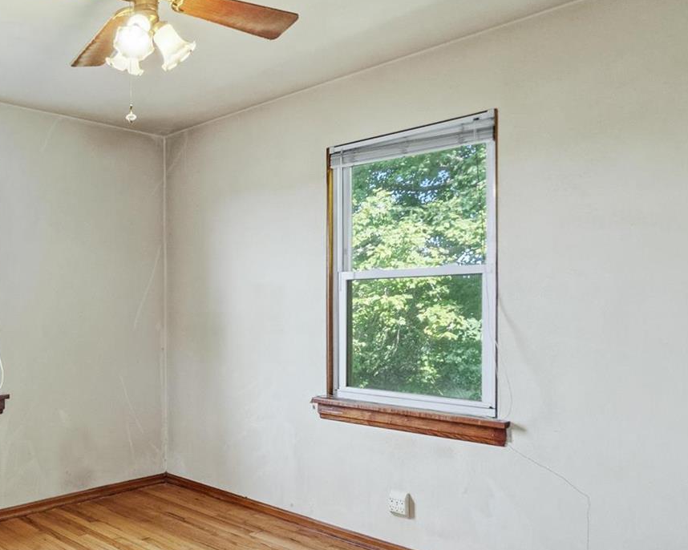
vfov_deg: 51.4
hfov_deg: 55.4
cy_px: 303
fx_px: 570
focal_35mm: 28
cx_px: 91
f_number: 8
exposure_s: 1/10
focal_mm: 8
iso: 400
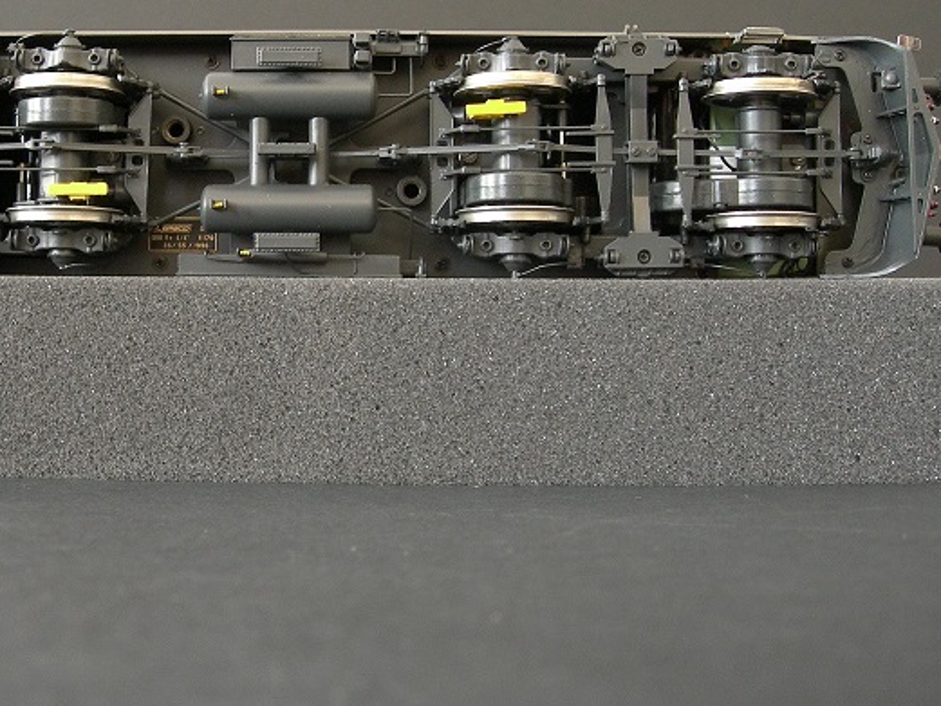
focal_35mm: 56
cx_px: 302
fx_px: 1523
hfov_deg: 34.0
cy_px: 231
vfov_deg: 26.0
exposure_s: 1.09
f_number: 2.8
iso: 200
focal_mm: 7.8
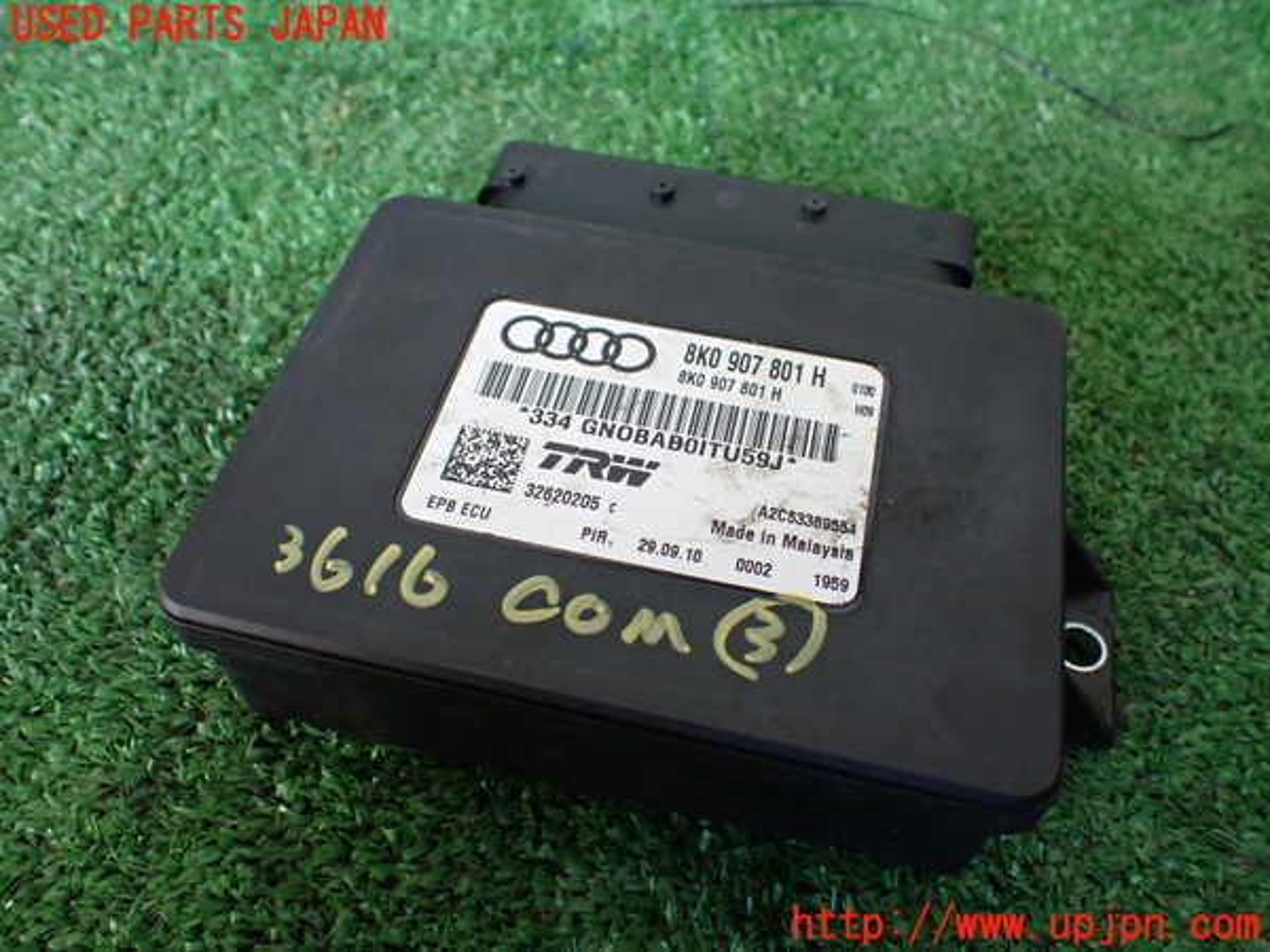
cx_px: 635
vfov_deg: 46.8
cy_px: 476
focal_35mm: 30
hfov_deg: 60.0
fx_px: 1101
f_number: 2.3
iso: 500
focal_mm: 5.4
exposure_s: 1/125
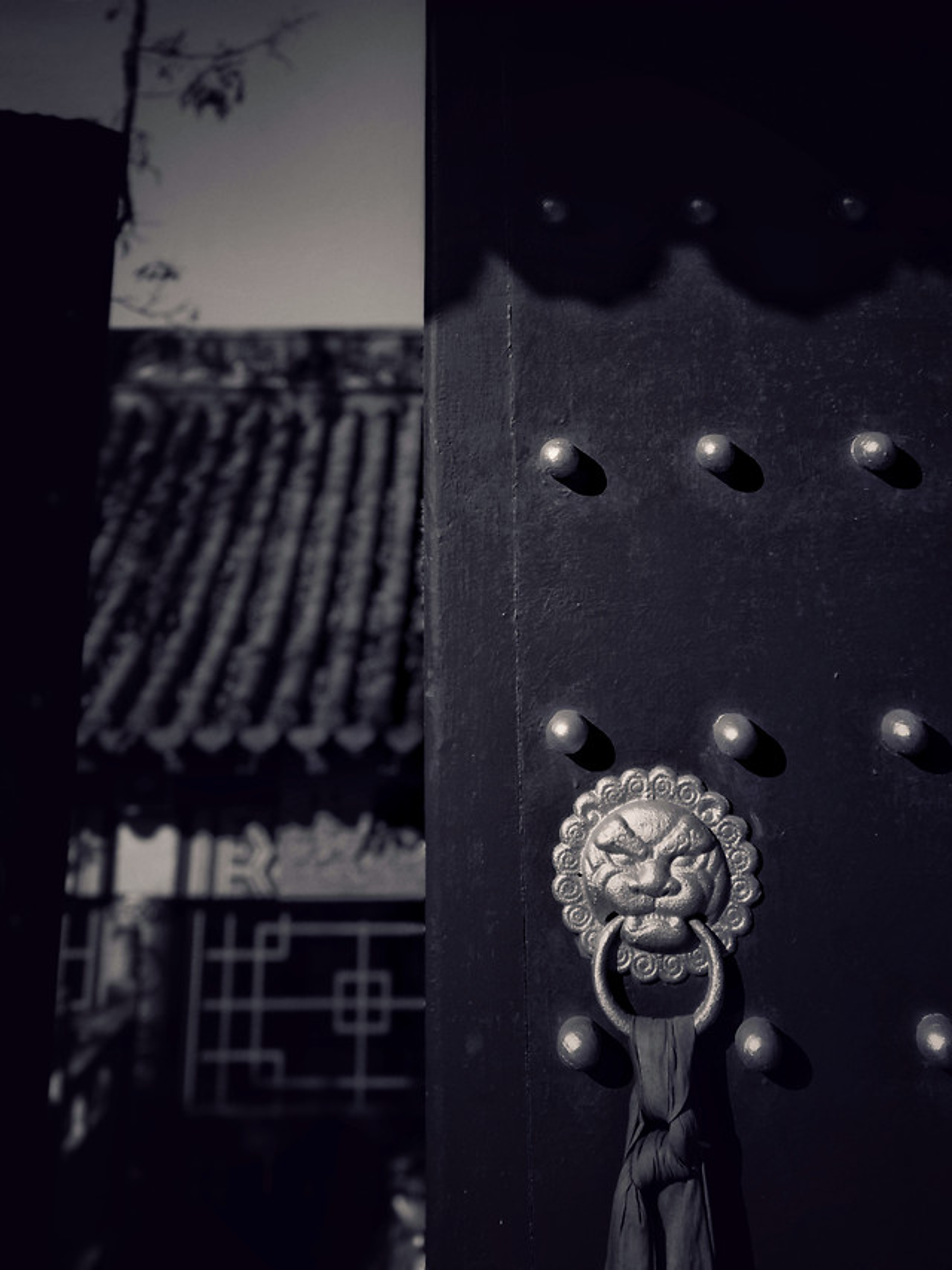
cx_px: 476
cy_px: 635
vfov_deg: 33.8
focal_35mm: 57
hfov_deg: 25.7
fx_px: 2090
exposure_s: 1/1623
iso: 20
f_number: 2.8
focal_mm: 6.6
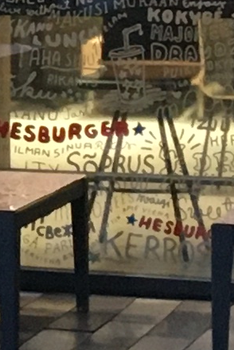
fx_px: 2691
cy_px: 21
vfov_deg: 7.4
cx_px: -728
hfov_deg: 4.5
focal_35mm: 276
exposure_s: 1/33
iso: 160
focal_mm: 4.15
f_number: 2.2
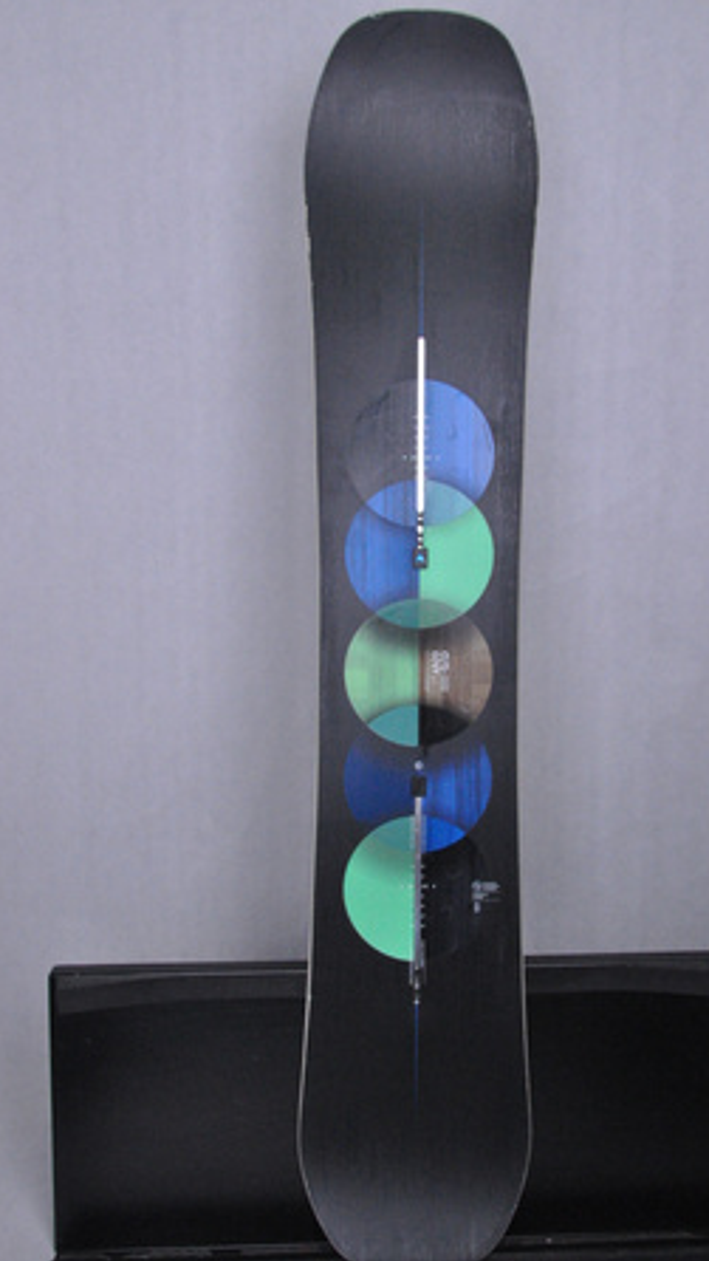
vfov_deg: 52.8
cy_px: 630
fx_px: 1270
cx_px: 417
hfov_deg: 31.1
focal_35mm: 38
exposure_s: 1/125
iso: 3200
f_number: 11
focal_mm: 24
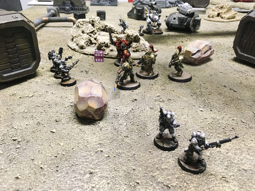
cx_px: 128
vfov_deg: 48.2
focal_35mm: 29
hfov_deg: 61.7
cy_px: 96
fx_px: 214
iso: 160
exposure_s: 1/30
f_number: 2.2
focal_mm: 4.15
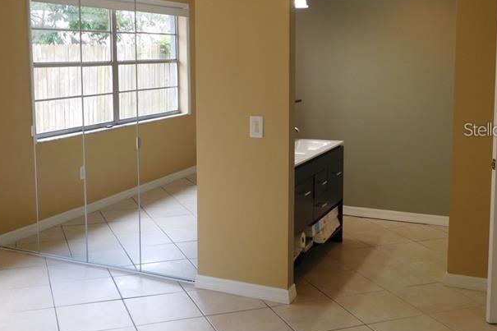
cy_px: 129
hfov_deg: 44.4
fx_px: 607
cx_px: 213
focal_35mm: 44
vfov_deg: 30.4
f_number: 3.6
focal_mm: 5.7
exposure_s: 1/40
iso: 125
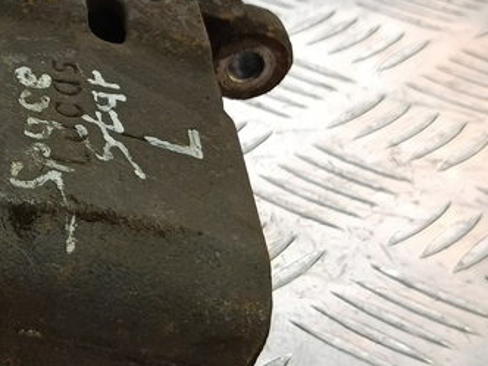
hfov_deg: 25.3
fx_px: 1001
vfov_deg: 20.7
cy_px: 181
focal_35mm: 71
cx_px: -60
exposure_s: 1/50
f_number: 1.6
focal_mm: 4.11
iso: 90
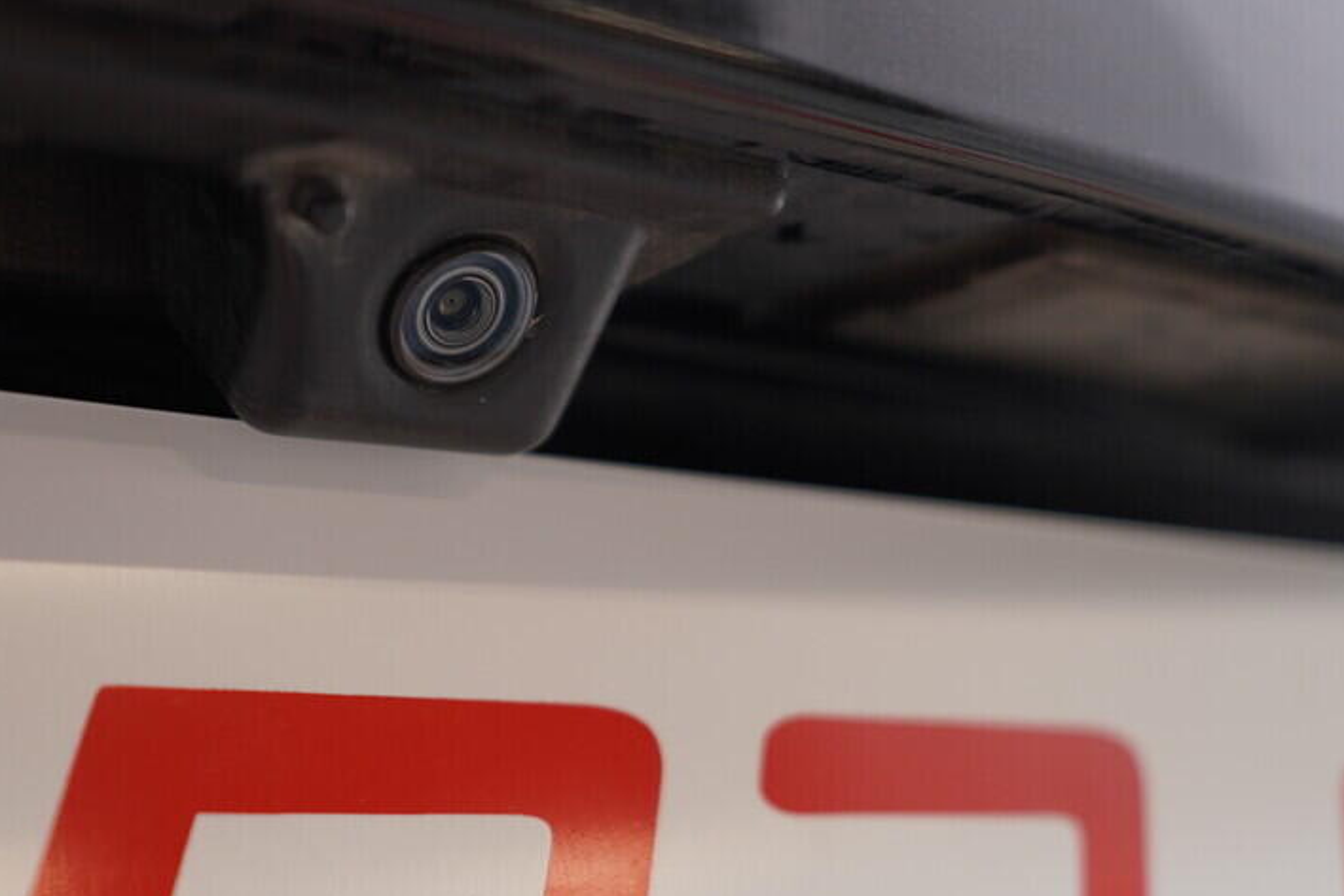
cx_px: 417
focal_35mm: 52
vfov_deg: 26.0
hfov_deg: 37.6
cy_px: 476
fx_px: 1942
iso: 125
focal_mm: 24
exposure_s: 1/50
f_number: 3.2
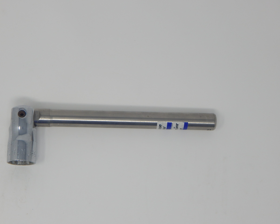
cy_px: 112
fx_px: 597
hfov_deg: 26.4
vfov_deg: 21.3
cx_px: 141
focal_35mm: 72
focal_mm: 12.3
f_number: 4.1
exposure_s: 1/100
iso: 125
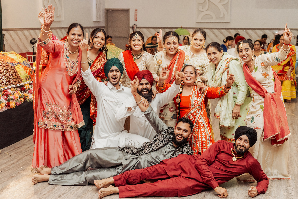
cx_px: 149
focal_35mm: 50
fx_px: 414
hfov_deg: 39.6
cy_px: 100
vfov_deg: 27.0
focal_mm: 50
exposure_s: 1/200
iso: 1600
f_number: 4
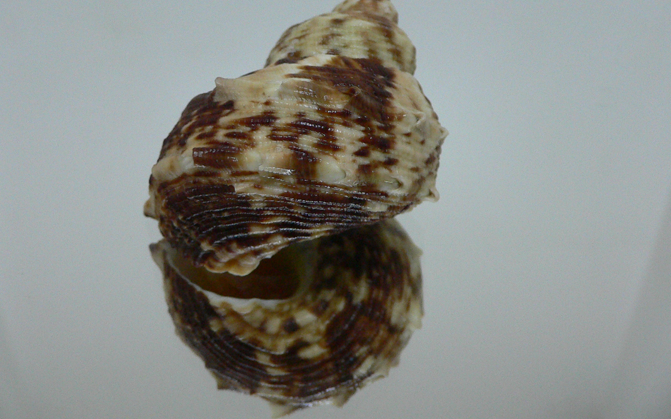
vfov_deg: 30.3
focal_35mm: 42
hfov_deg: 47.2
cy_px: 136
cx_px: 312
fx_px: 768
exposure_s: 1/60
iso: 200
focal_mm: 4.6
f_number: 2.8
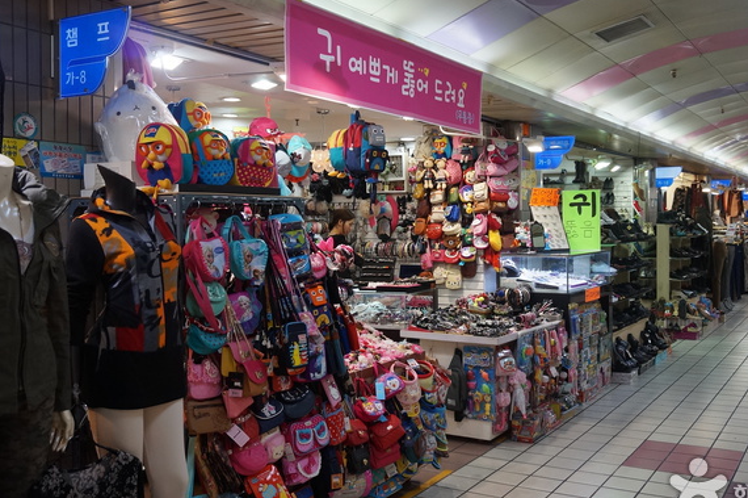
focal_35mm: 39
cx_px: 427
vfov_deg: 34.5
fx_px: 802
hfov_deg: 49.9
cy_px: 238
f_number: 4
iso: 500
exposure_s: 1/160
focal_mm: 21
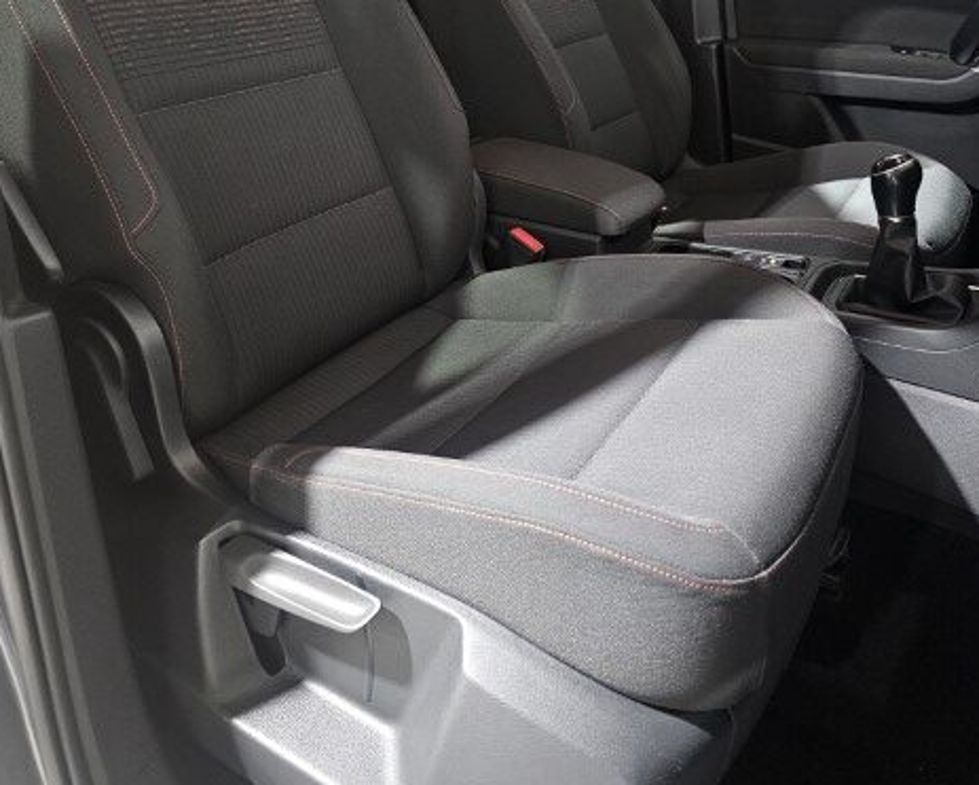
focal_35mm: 31
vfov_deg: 45.3
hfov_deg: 57.1
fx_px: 899
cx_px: 497
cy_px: 182
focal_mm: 6.3
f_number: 1.7
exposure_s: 1/25
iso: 800
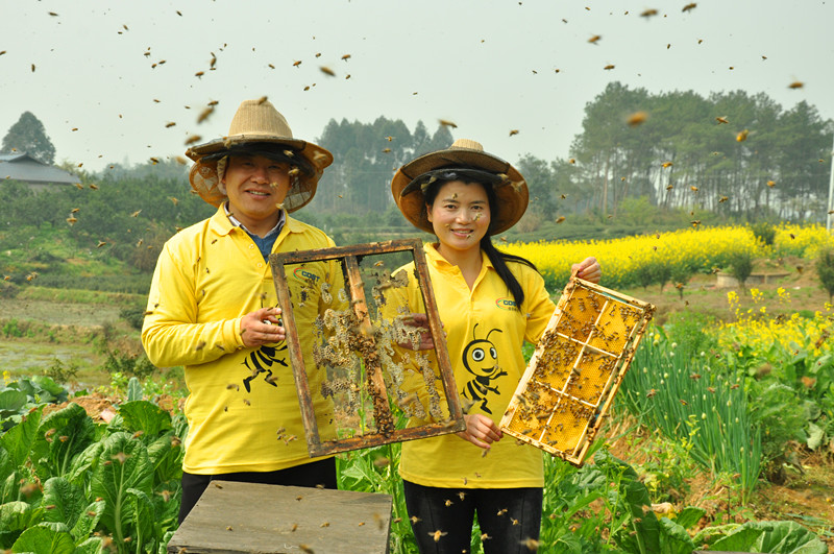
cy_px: 277
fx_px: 1388
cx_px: 417
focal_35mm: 60
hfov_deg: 33.4
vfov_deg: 22.6
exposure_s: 1/500
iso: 320
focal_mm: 40
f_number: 11
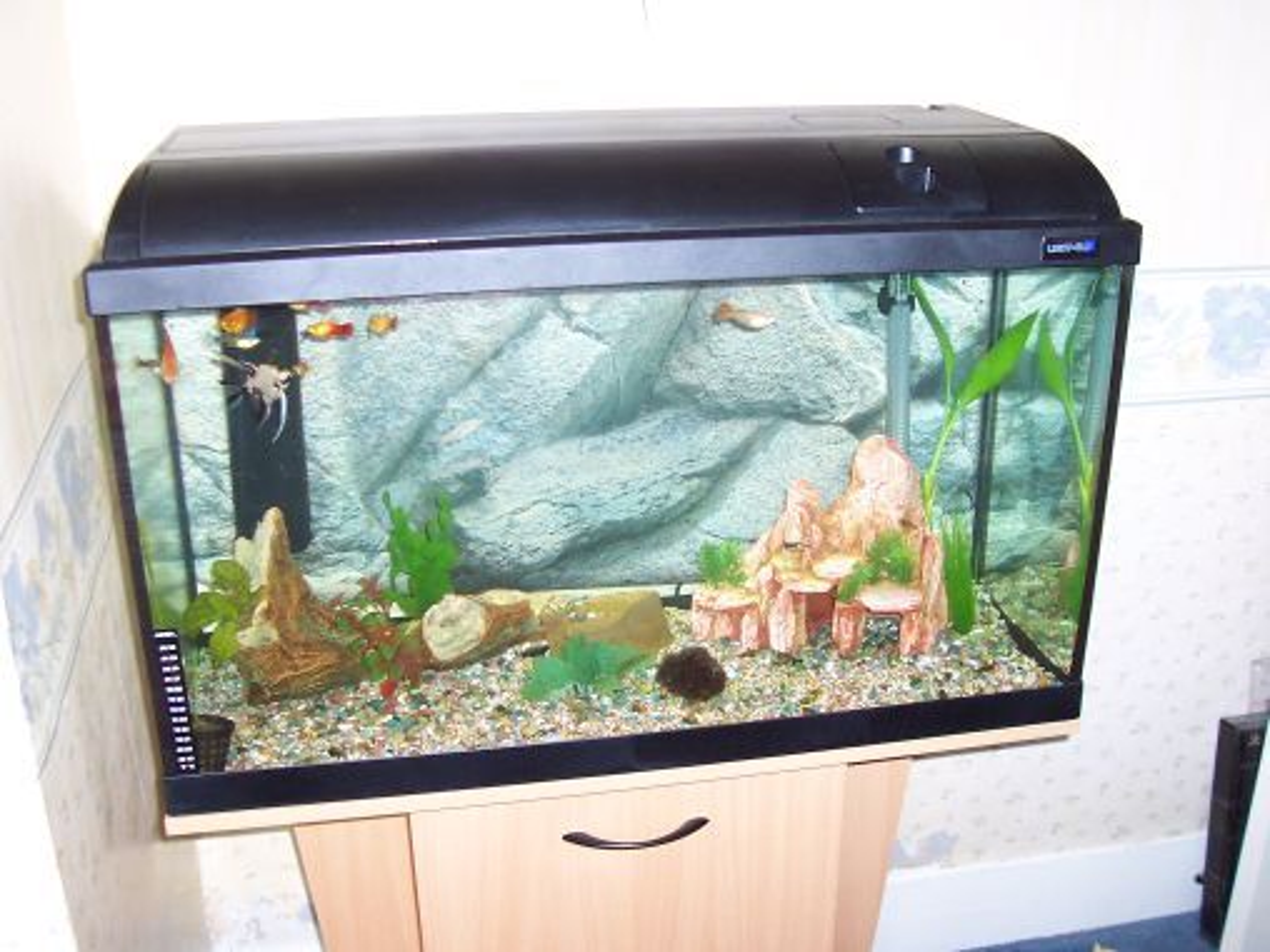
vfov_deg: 38.7
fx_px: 1357
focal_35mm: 37
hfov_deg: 50.1
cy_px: 476
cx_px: 635
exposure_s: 1/60
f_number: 2.8
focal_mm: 5.6
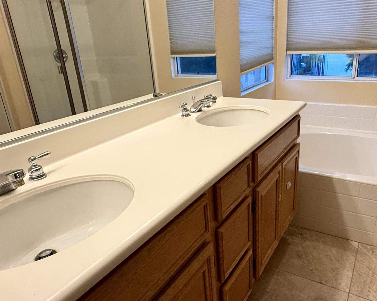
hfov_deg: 63.7
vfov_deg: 53.2
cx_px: 217
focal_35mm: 27
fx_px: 301
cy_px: 150
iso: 125
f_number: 2.2
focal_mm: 2.22
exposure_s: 1/120
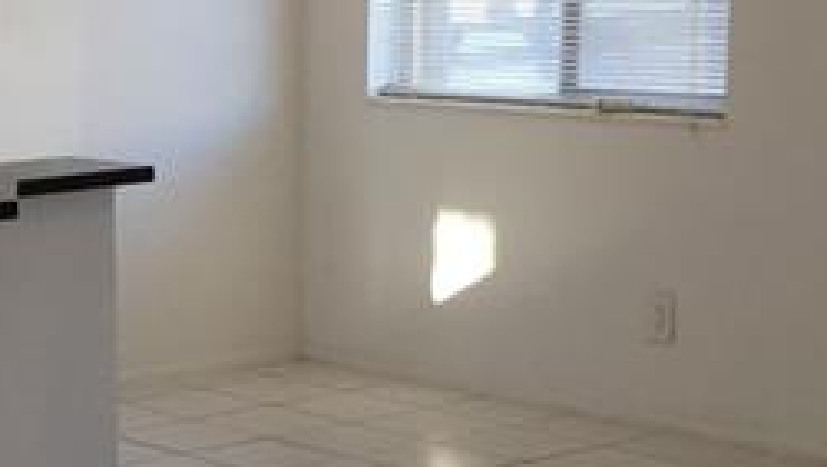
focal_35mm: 101
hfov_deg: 20.1
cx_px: -112
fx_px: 2216
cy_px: 348
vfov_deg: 12.0
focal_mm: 4.15
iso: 25
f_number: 2.2
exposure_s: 1/30
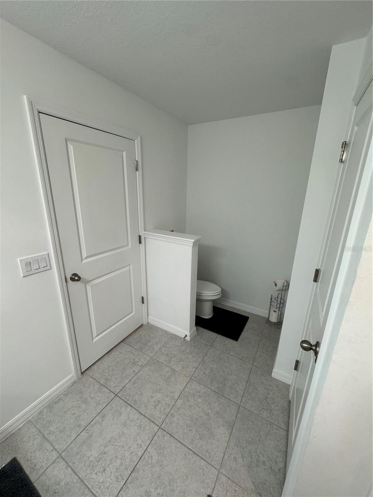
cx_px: 186
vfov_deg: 102.1
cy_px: 248
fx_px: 201
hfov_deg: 85.7
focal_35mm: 14
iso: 200
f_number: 2.2
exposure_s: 1/120
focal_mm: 2.22
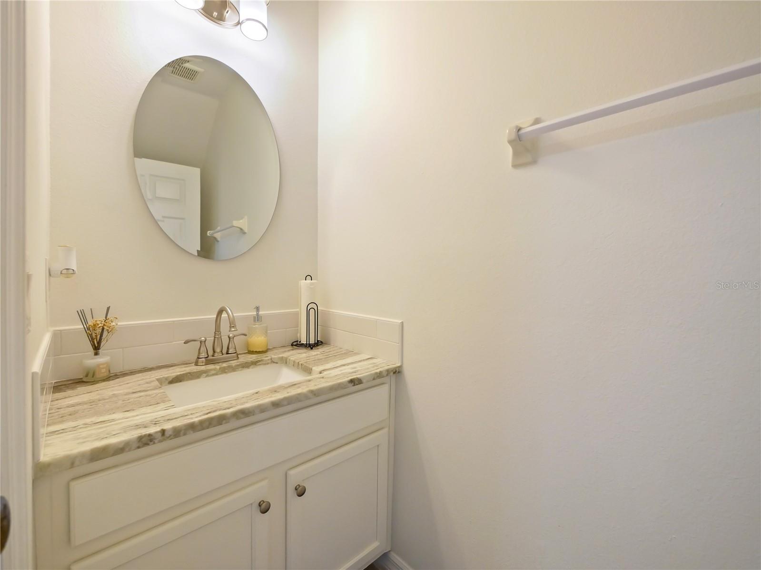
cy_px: 285
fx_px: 308
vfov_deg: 85.7
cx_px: 380
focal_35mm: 14
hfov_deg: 102.1
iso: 2000
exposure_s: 1/60
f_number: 4
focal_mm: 7
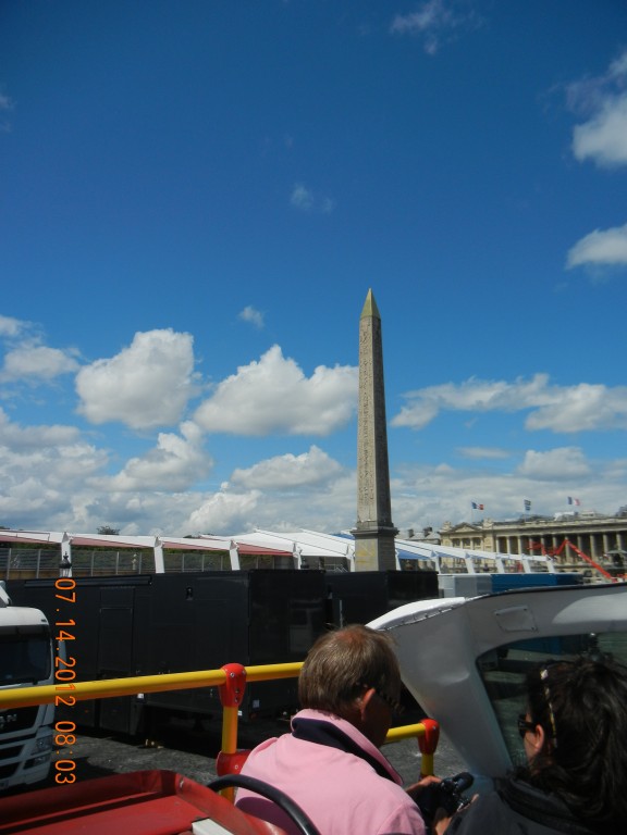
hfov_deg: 46.8
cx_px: 314
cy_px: 418
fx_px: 725
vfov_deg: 60.0
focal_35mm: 30
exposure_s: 1/875
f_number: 7
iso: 160
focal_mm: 5.4
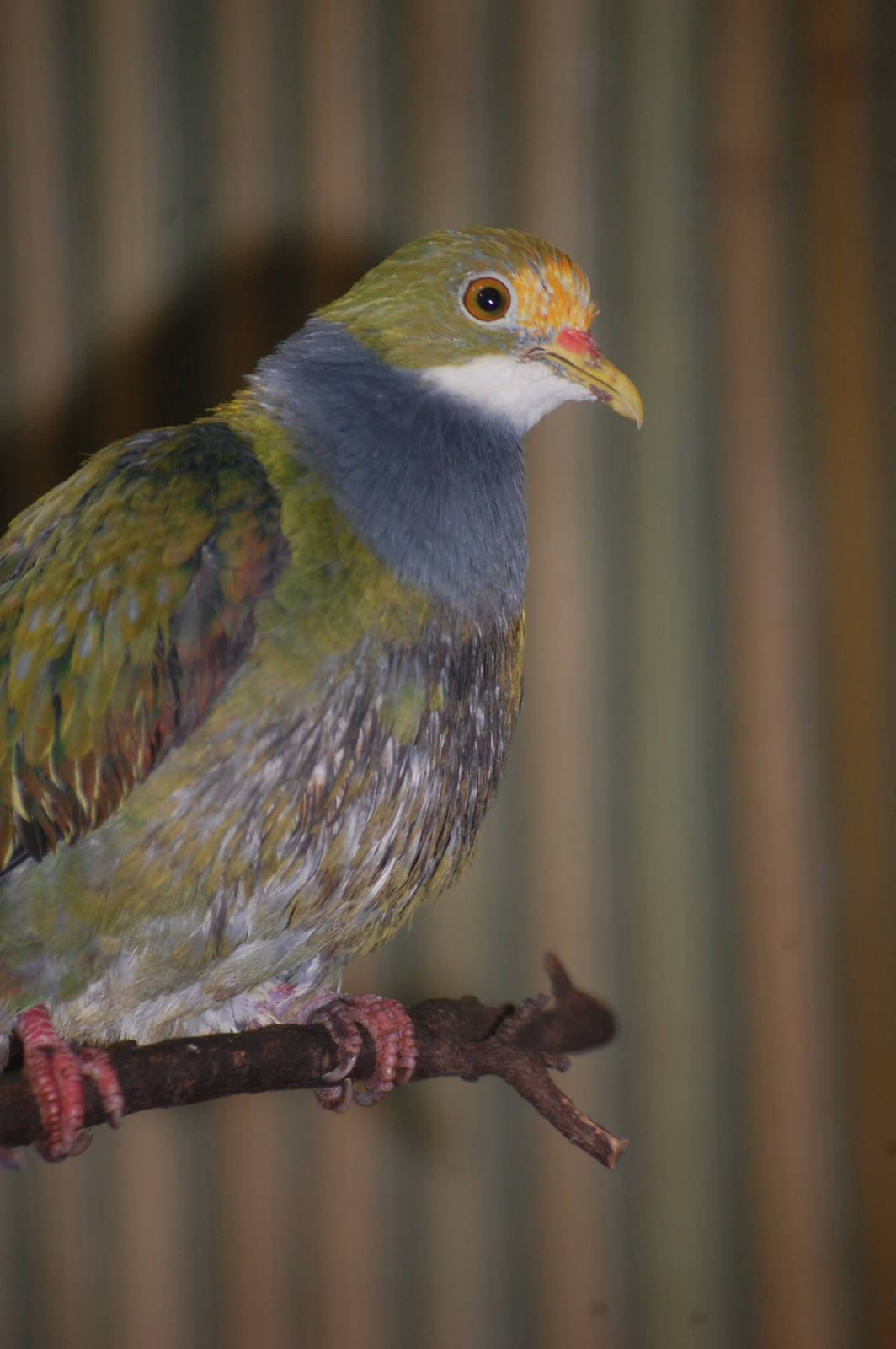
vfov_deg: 6.9
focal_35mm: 300
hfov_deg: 4.6
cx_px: 448
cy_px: 674
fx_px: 11219
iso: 400
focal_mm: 200
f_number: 5.6
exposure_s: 1/60
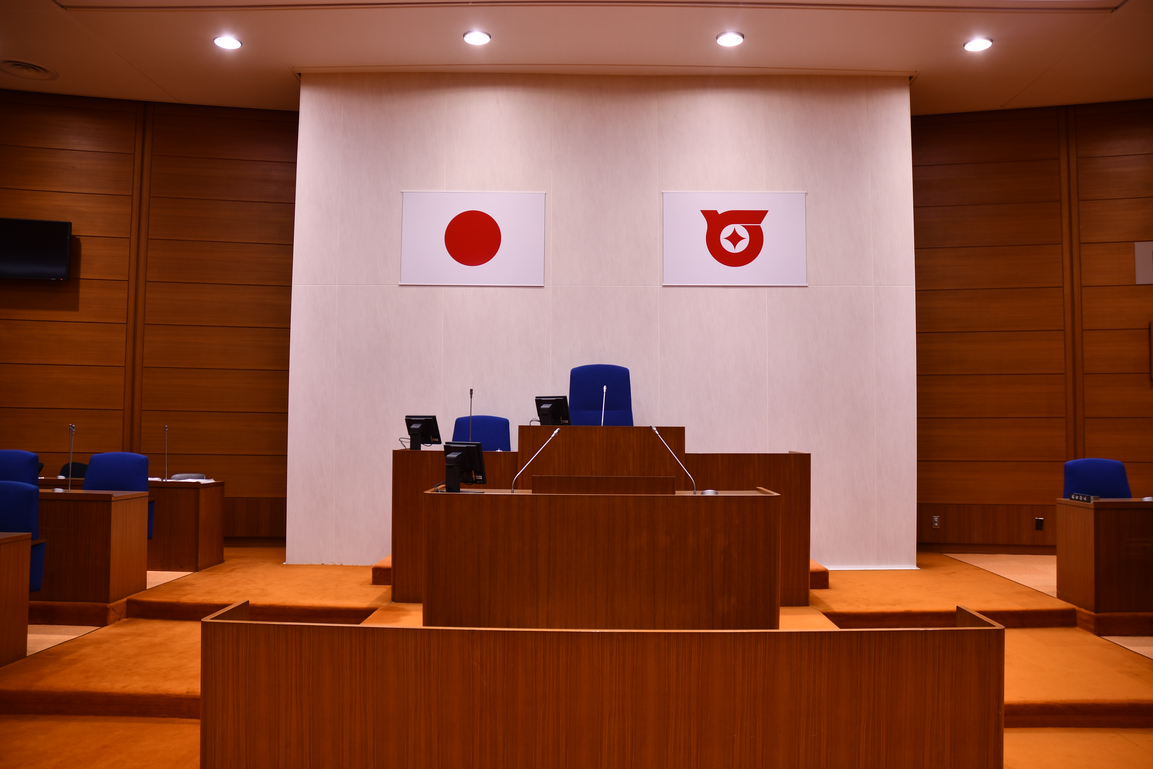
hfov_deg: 67.4
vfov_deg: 47.9
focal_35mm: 27
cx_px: 576
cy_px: 384
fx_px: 865
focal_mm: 18
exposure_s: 1/60
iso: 160
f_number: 4
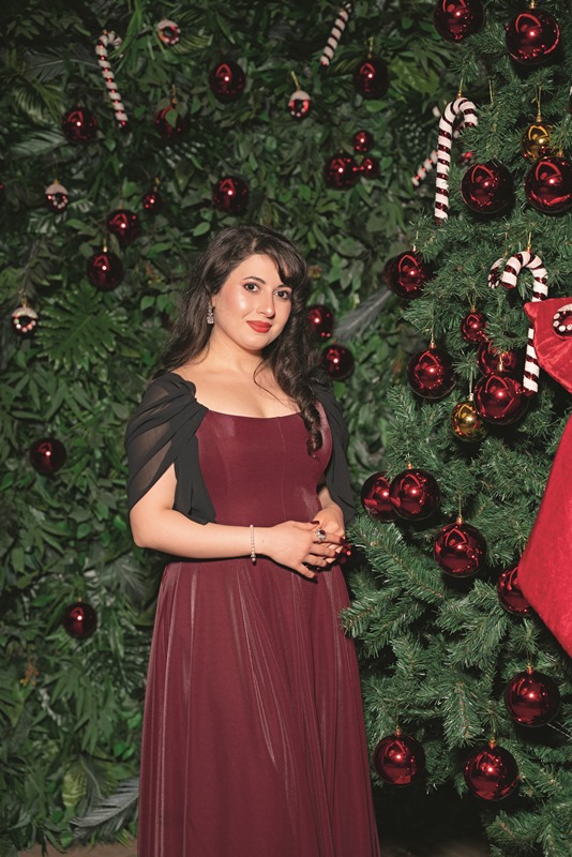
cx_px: 286
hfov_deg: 22.4
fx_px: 1448
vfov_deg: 33.0
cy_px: 428
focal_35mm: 61
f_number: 2.8
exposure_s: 1/250
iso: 400
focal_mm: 60.8
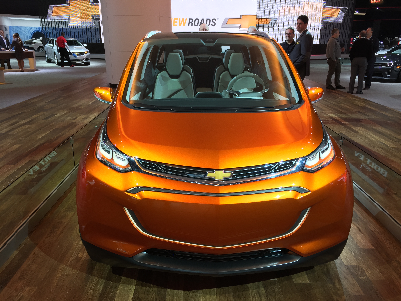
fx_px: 336
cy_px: 150
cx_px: 200
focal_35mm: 29
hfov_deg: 61.7
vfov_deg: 48.2
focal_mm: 4.15
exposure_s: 1/40
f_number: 2.2
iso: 32
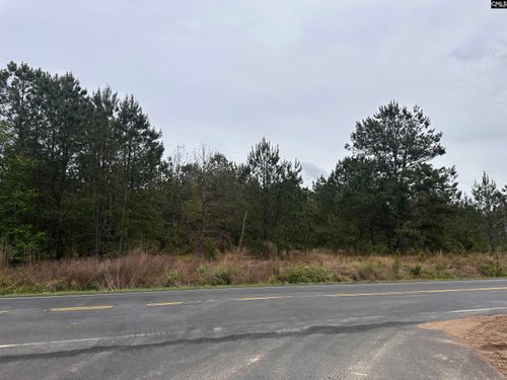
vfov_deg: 56.8
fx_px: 352
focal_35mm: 24
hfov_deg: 71.6
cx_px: 254
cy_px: 190
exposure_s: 1/7042
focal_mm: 6.86
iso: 80
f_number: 1.78
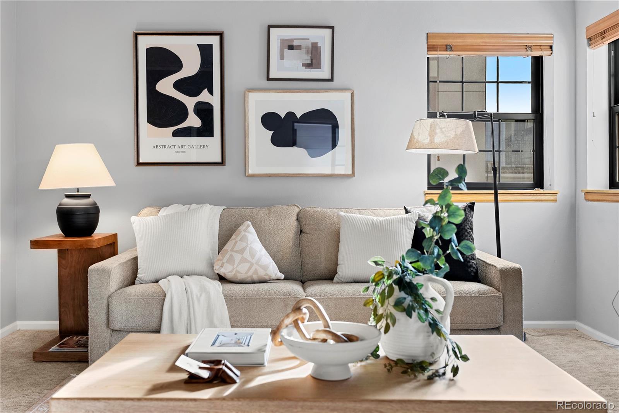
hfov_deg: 54.4
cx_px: 310
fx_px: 602
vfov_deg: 37.9
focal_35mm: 35
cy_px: 206
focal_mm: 35
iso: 160
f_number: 4
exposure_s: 1/10
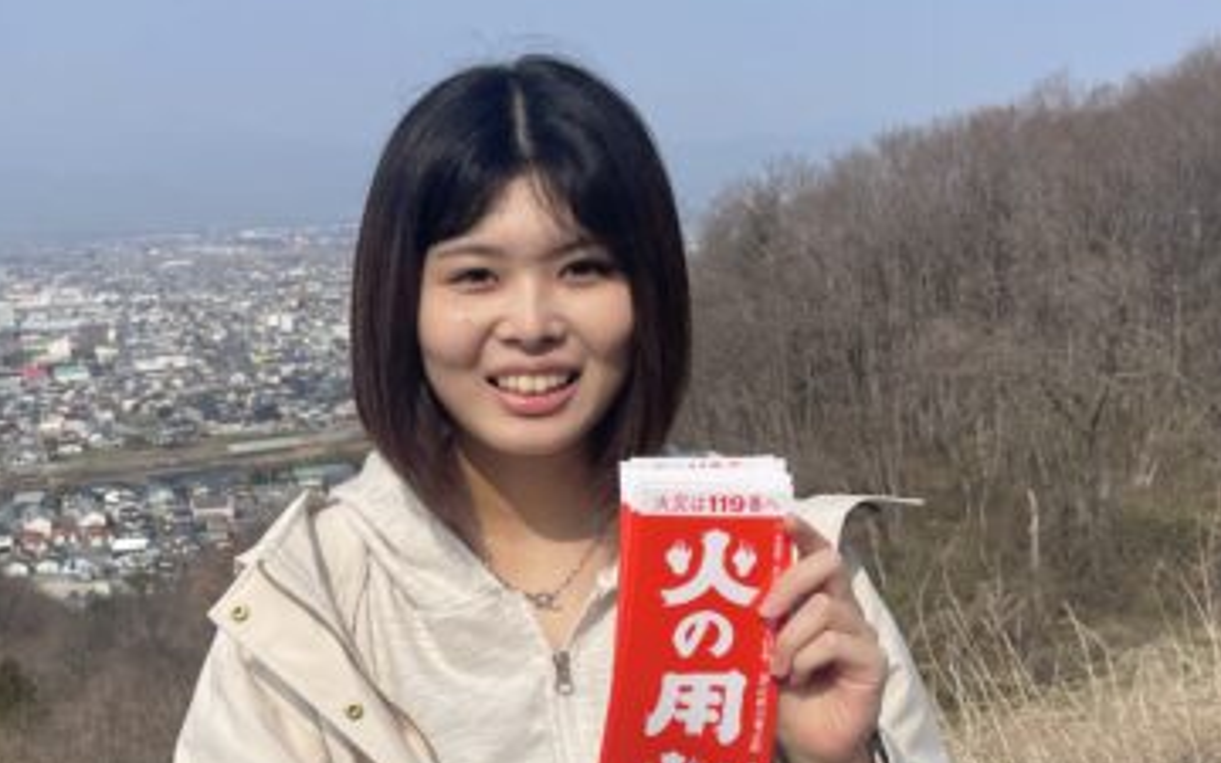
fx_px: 1631
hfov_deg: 39.9
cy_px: 539
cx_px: 309
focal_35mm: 49
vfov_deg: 26.1
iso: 32
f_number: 1.6
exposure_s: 1/5291
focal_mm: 4.2
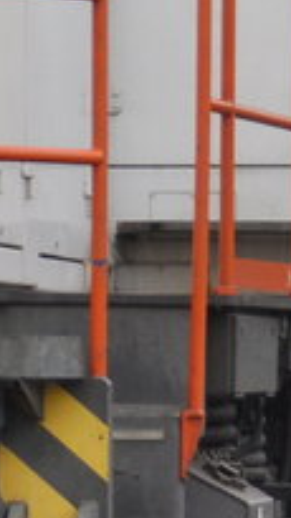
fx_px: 4797
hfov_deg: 3.4
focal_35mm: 349
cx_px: -387
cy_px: 9
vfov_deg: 6.2
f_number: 2.8
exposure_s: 1/800
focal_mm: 38
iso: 500
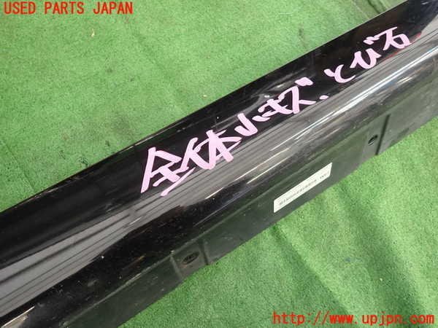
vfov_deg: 54.9
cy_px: 164
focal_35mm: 25
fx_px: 316
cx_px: 219
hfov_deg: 69.4
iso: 200
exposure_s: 1/50
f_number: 2
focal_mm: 4.5
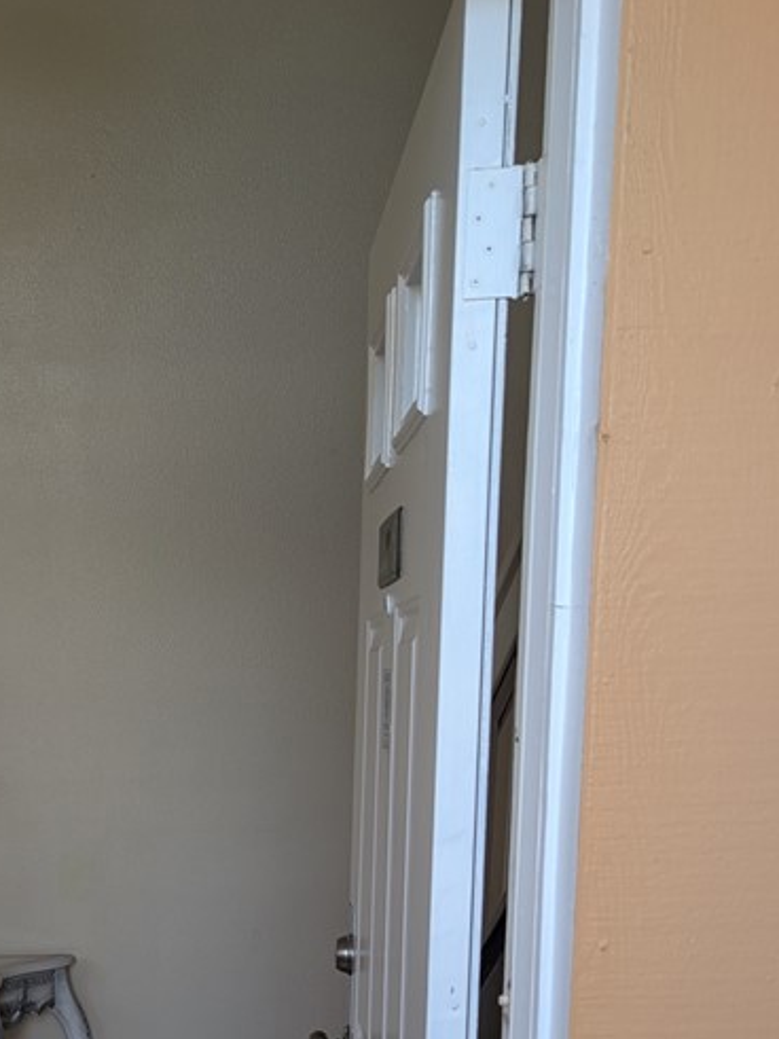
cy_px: 936
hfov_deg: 27.2
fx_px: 1501
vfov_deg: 35.9
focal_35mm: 50
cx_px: -29
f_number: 1.68
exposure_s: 1/46
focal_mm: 6.9
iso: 18
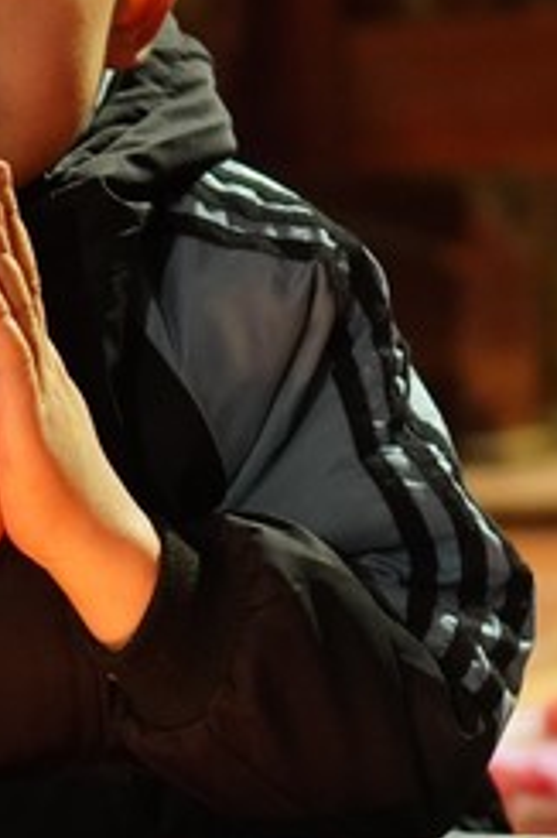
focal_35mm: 139
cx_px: 19
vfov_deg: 14.7
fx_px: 3238
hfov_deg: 9.8
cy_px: 421
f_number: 1.8
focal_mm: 35
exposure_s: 1/80
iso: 3200
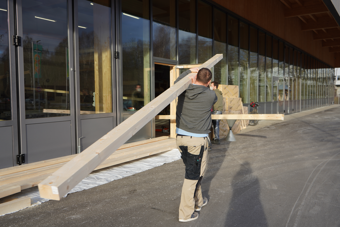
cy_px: 114
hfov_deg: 57.2
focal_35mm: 33
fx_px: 312
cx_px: 170
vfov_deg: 40.0
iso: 100
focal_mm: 33
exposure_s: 1/200
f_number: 4.5
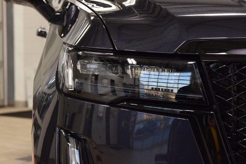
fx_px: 718
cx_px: 123
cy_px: 82
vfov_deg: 13.0
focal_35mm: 105
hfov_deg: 19.5
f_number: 7.1
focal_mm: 70
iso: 1250
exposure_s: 1/30
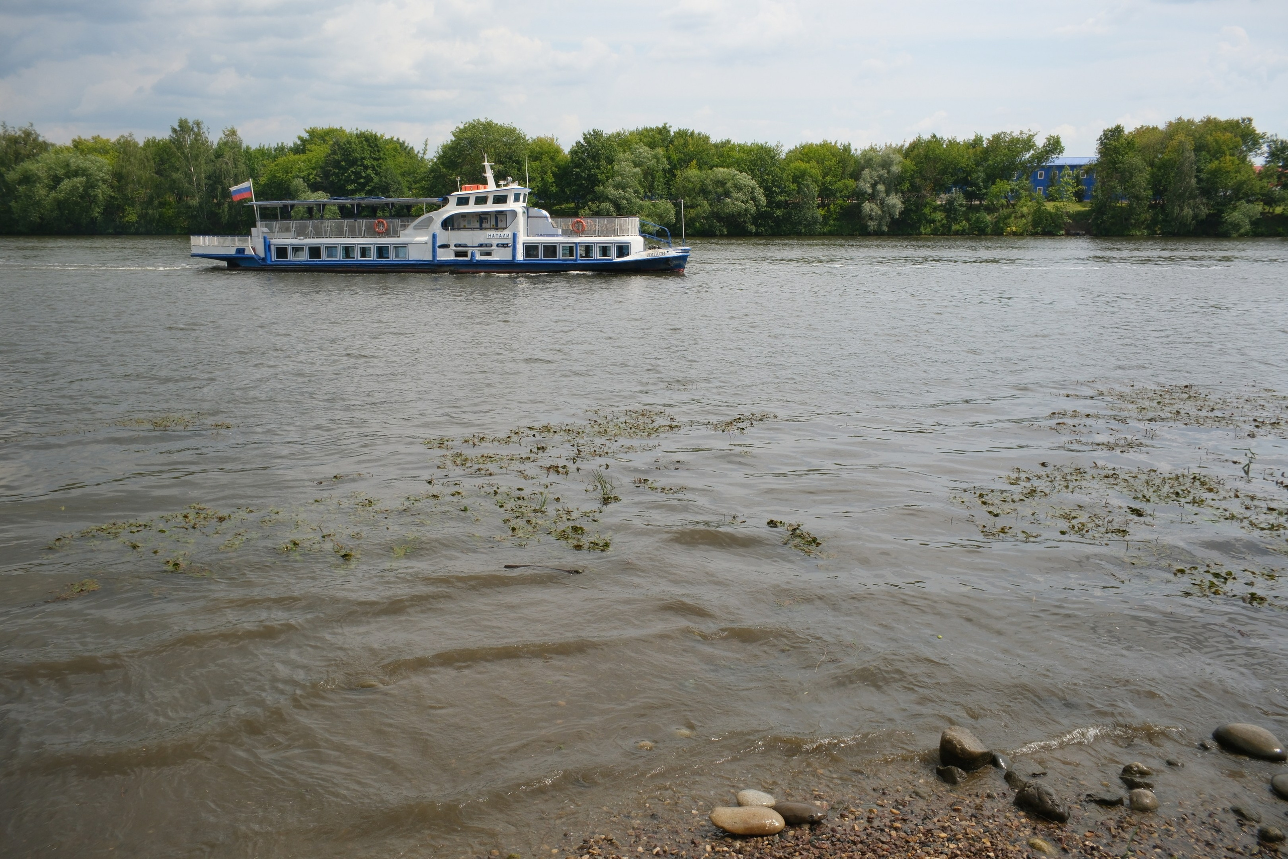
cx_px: 644
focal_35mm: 27
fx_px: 966
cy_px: 430
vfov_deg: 47.9
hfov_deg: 67.4
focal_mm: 18
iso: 320
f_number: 10
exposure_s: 1/320
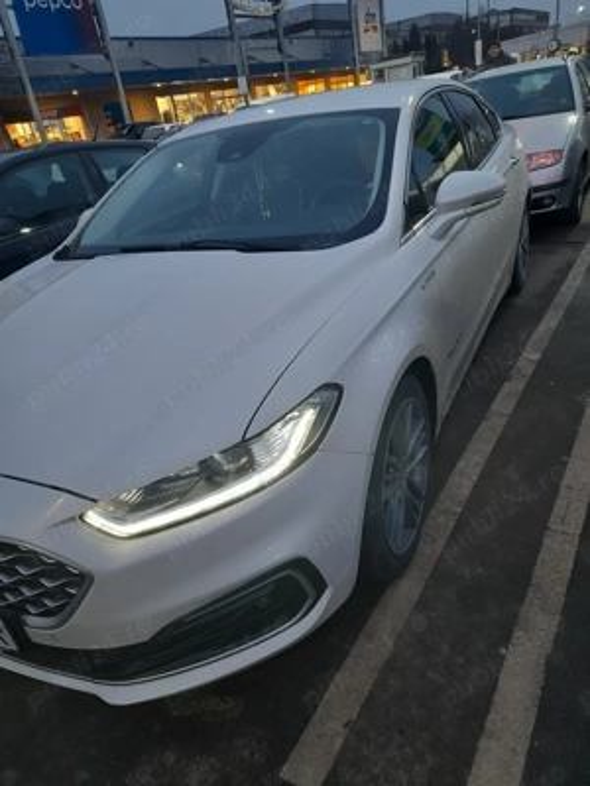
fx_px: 568
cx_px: 295
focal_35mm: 25
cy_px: 393
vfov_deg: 69.4
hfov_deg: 54.9
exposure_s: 1/50
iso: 250
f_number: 2
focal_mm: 4.6
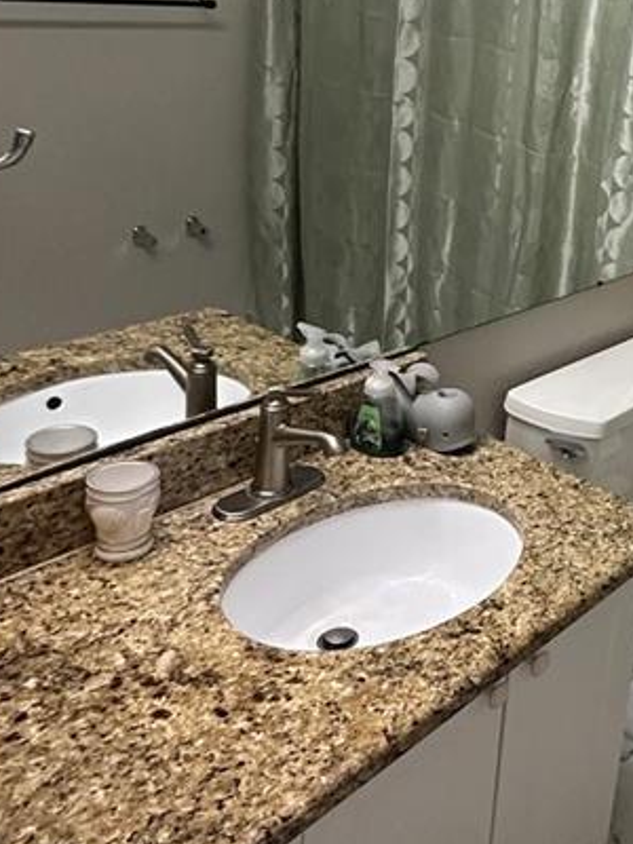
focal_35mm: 42
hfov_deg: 27.7
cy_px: 243
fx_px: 1024
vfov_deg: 43.8
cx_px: 850
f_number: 2.2
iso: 250
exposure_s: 1/120
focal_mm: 2.22
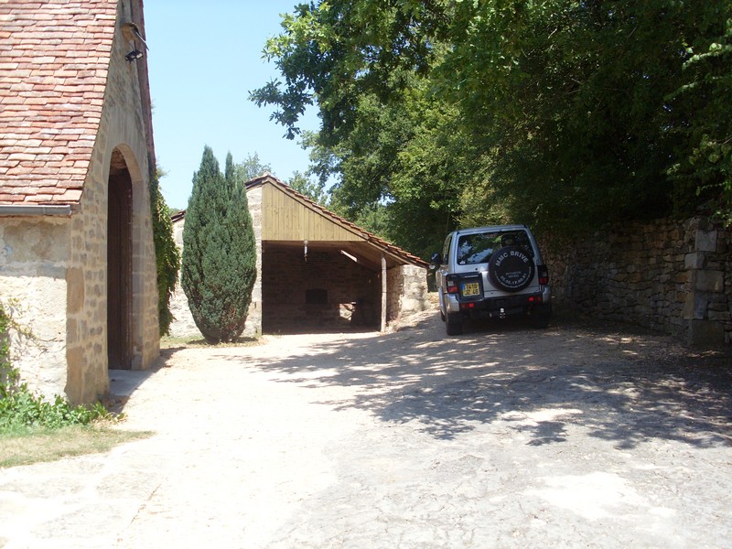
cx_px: 366
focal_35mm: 38
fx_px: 804
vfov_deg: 37.7
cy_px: 274
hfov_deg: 49.0
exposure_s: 1/125
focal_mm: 6.3
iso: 80
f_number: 7.7
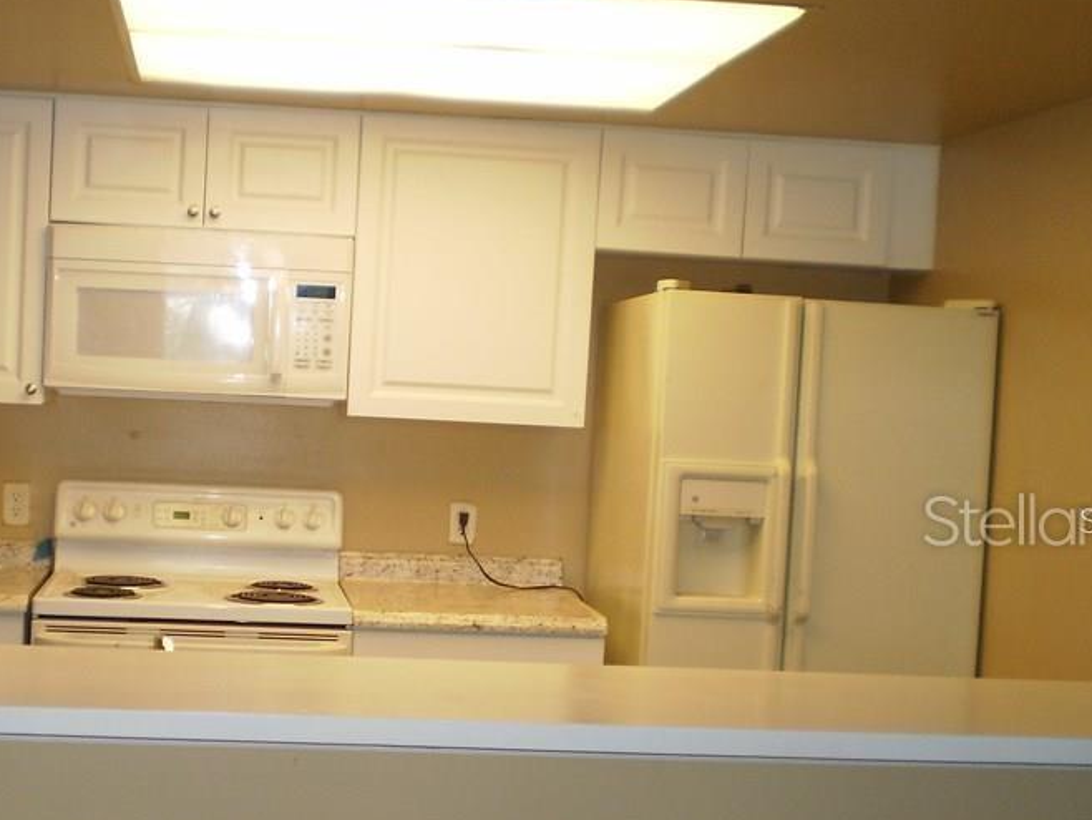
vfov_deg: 26.0
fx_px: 1767
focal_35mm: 56
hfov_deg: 34.1
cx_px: 387
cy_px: 520
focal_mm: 6.3
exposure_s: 1/30
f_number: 3.1
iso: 125
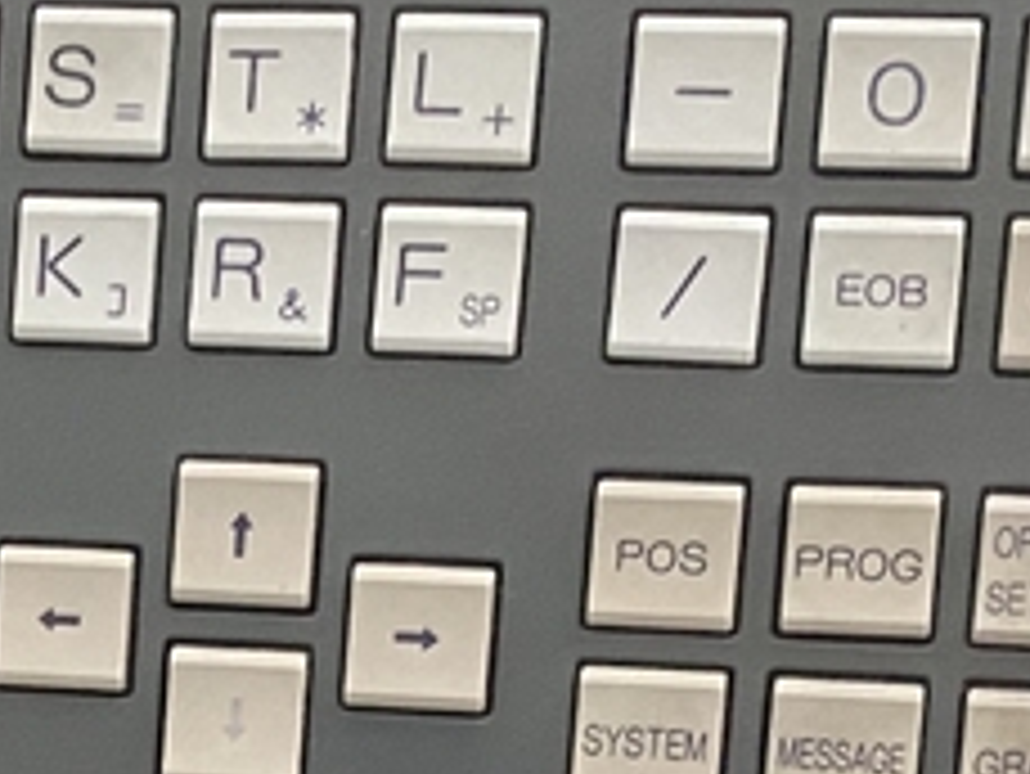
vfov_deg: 10.6
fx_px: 4049
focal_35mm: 136
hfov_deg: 14.2
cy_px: 1134
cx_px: -117
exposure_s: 1/50
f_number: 1.8
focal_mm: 4.25
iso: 320
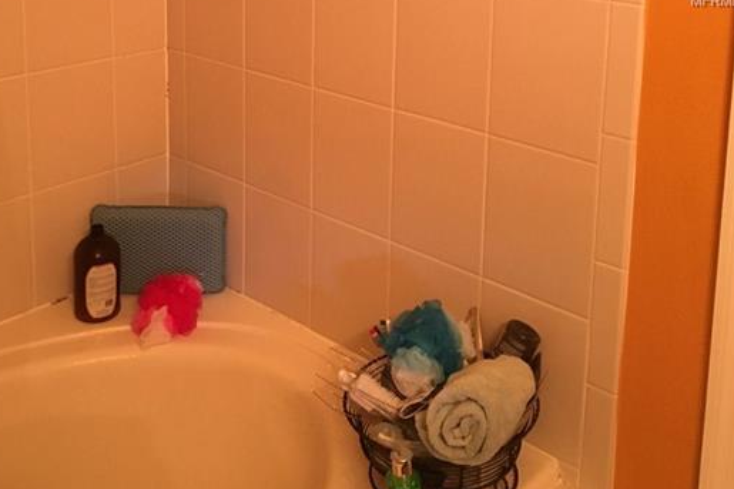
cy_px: 1
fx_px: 917
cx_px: 345
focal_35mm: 45
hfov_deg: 43.6
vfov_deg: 28.1
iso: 200
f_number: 2.2
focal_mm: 4.15
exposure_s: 1/24
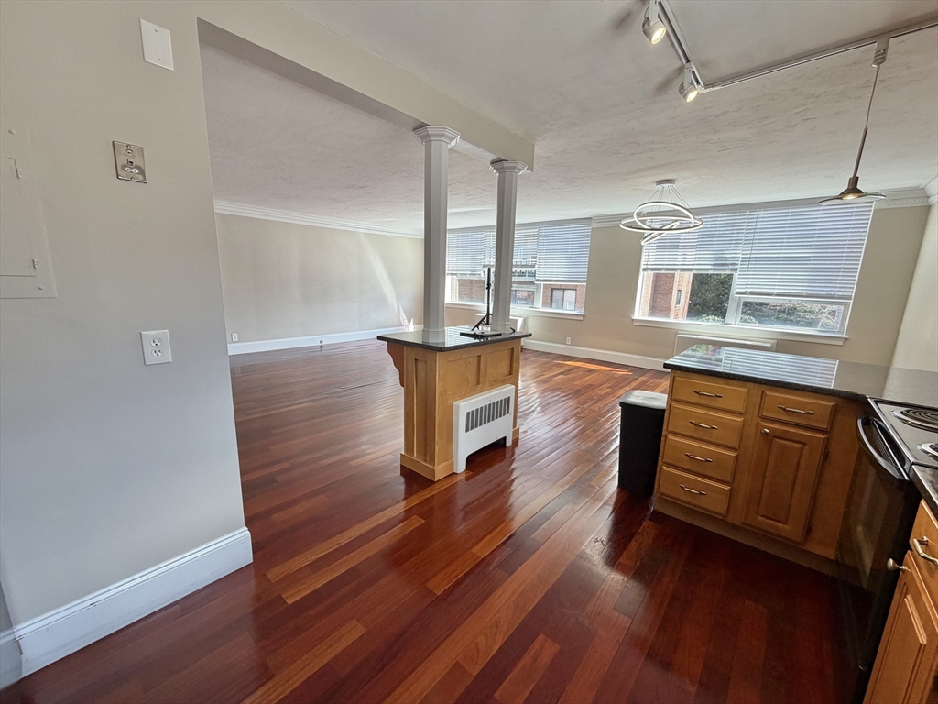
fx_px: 379
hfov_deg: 102.1
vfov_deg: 85.7
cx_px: 469
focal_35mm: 14
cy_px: 352
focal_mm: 2.22
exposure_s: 1/120
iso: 64
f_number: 2.2
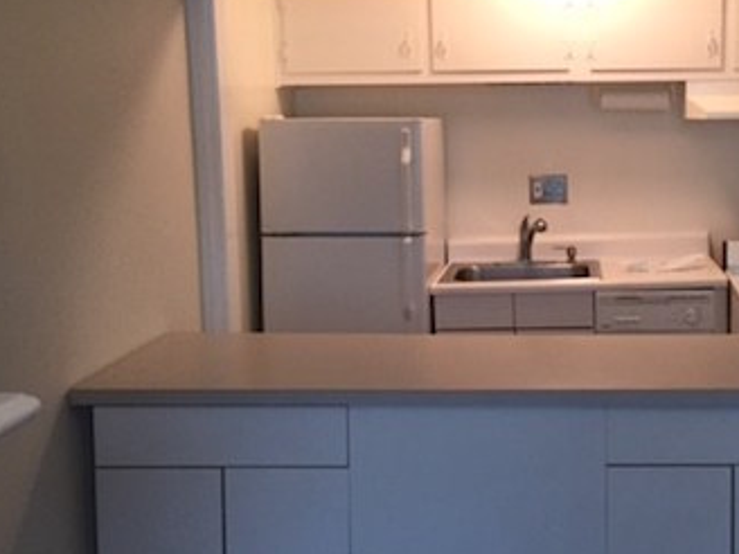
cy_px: 223
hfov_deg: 35.4
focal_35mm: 53
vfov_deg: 27.5
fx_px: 1131
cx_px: 554
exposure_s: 1/30
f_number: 2.2
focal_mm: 4.15
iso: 125
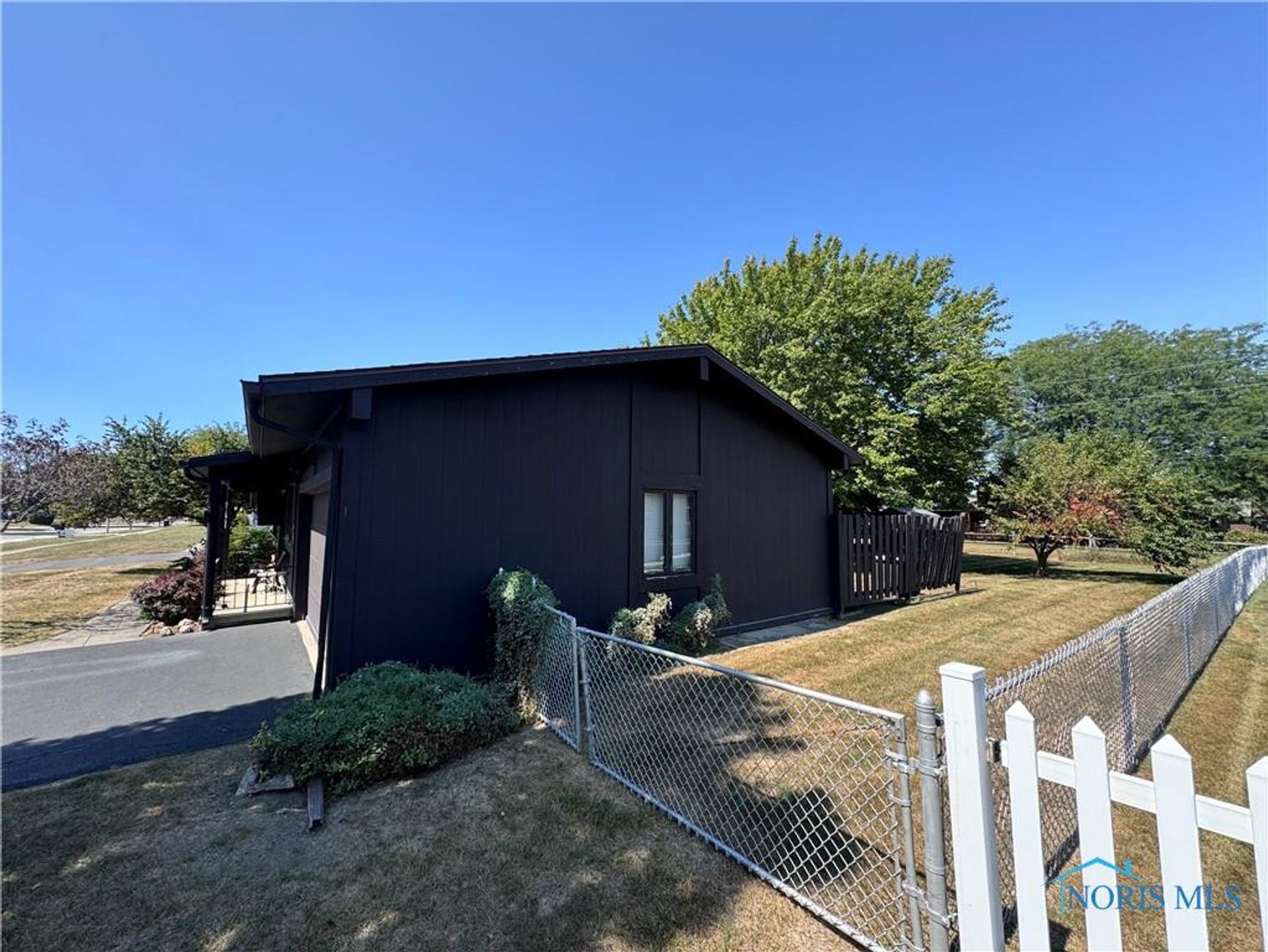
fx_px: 513
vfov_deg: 85.7
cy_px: 476
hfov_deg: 102.1
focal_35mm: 14
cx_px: 634
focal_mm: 2.22
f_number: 2.2
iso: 40
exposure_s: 1/548
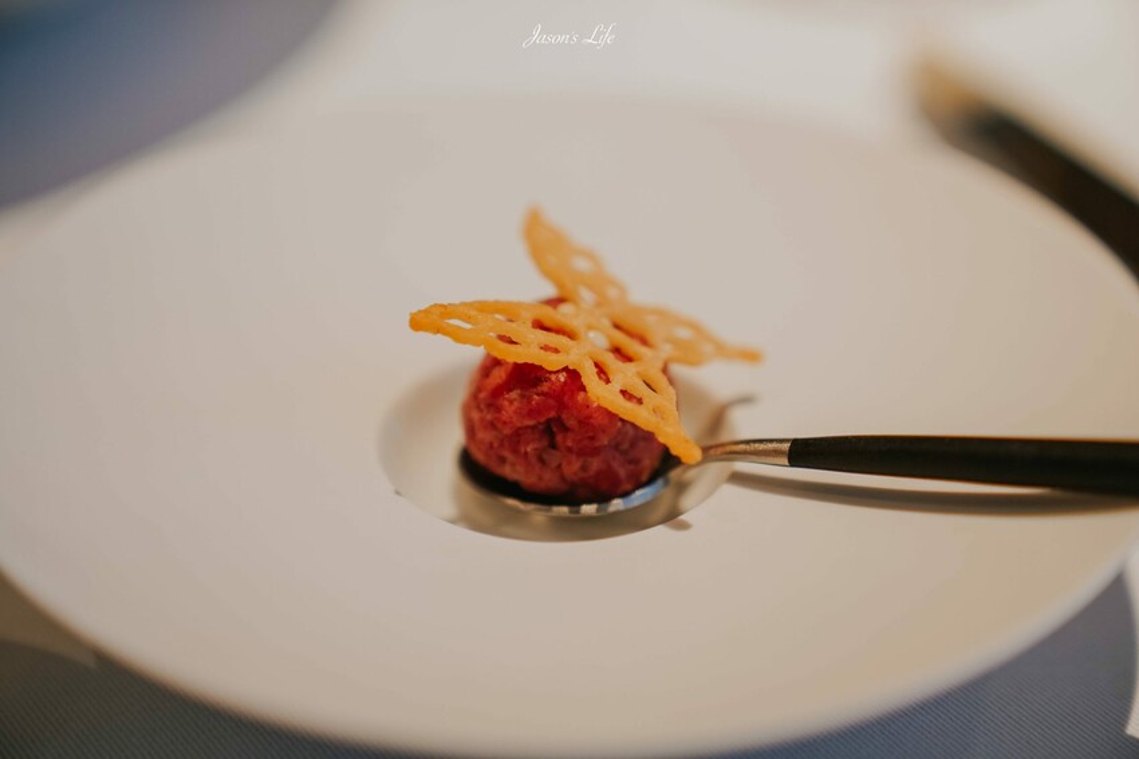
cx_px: 570
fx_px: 2214
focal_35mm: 70
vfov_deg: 19.4
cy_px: 380
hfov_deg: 28.9
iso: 640
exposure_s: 1/80
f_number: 2.8
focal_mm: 70
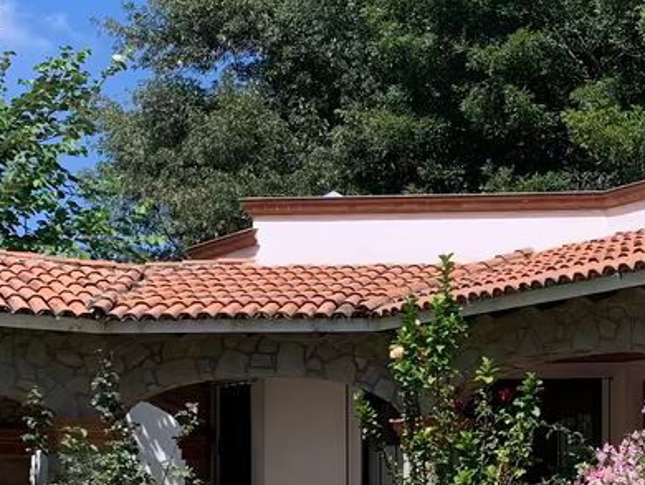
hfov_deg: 23.3
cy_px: 505
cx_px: 663
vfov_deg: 17.9
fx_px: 1492
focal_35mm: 80
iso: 25
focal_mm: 4.25
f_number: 1.8
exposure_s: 1/2033
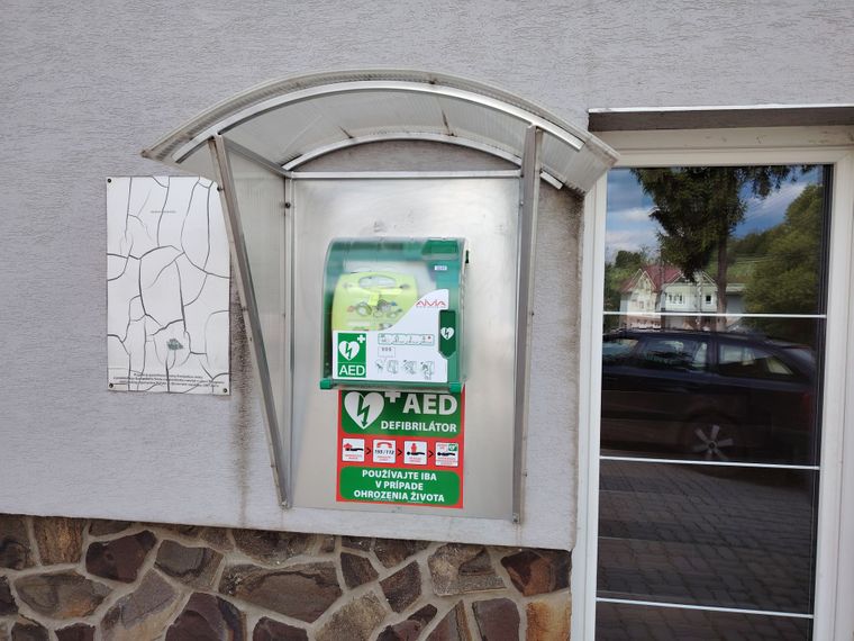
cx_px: 427
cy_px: 320
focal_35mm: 24
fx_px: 592
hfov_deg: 71.6
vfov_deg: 56.8
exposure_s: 1/900
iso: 356
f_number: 1.75
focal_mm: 5.25
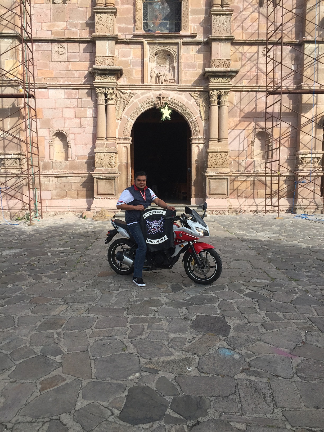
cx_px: 162
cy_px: 216
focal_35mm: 29
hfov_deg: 48.2
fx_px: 362
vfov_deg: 61.7
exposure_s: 1/1099
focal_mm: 4.15
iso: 32
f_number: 2.2
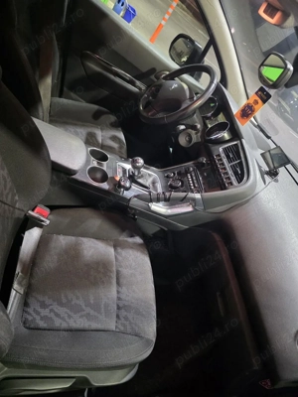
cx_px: 149
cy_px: 198
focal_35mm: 23
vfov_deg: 73.9
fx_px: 264
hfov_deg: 58.9
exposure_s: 1/50.3
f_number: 1.7
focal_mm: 6.3
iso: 1600
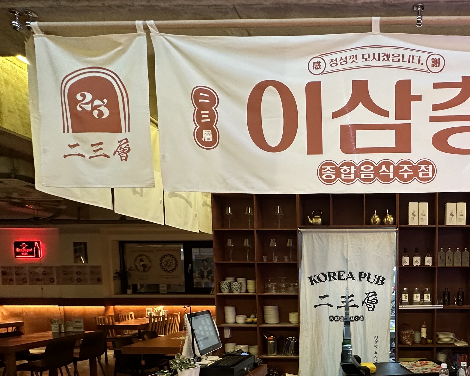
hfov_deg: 59.2
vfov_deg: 49.3
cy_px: 314
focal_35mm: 27
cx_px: 375
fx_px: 376
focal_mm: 2.22
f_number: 2.2
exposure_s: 1/60
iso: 250
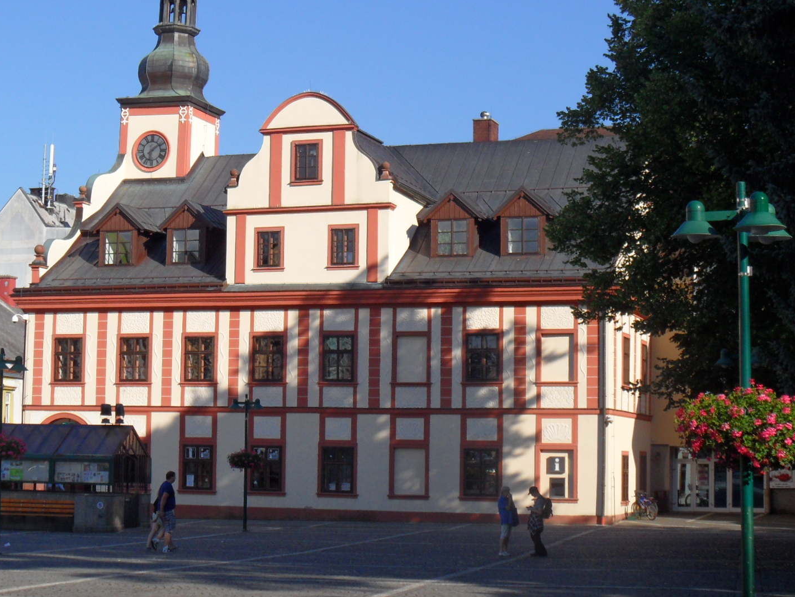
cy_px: 236
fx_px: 1654
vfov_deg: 20.4
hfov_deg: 27.0
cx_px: 324
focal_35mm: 72
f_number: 3.8
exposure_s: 1/750
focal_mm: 8.2
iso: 80
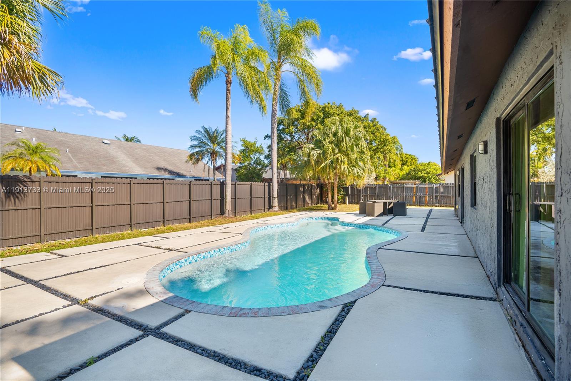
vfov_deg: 73.7
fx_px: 254
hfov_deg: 96.7
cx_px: 286
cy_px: 190
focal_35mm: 16
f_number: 5
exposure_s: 1/40
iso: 100
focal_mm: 16
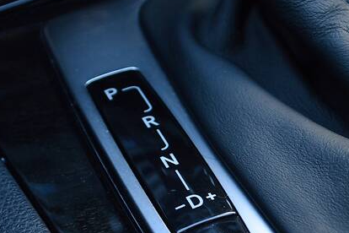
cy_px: 198
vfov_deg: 9.8
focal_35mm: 139
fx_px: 1347
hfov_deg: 14.8
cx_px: 195
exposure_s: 1/60
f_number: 5.3
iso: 450
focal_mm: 48
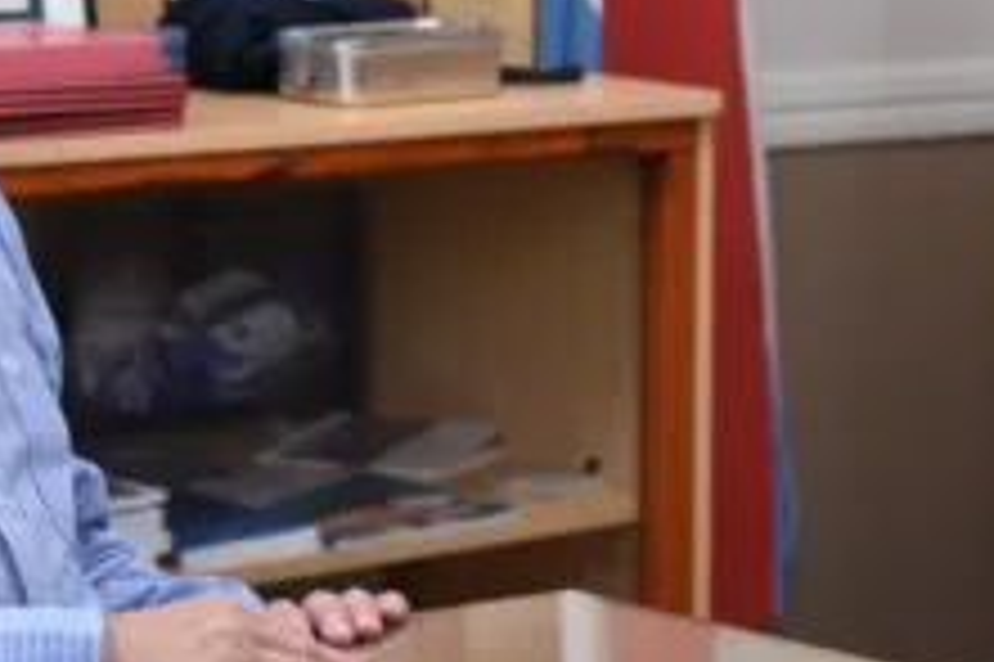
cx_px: 585
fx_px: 4525
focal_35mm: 164
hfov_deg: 12.5
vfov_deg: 8.3
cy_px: 0
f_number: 4.5
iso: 2000
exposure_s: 1/125
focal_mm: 52
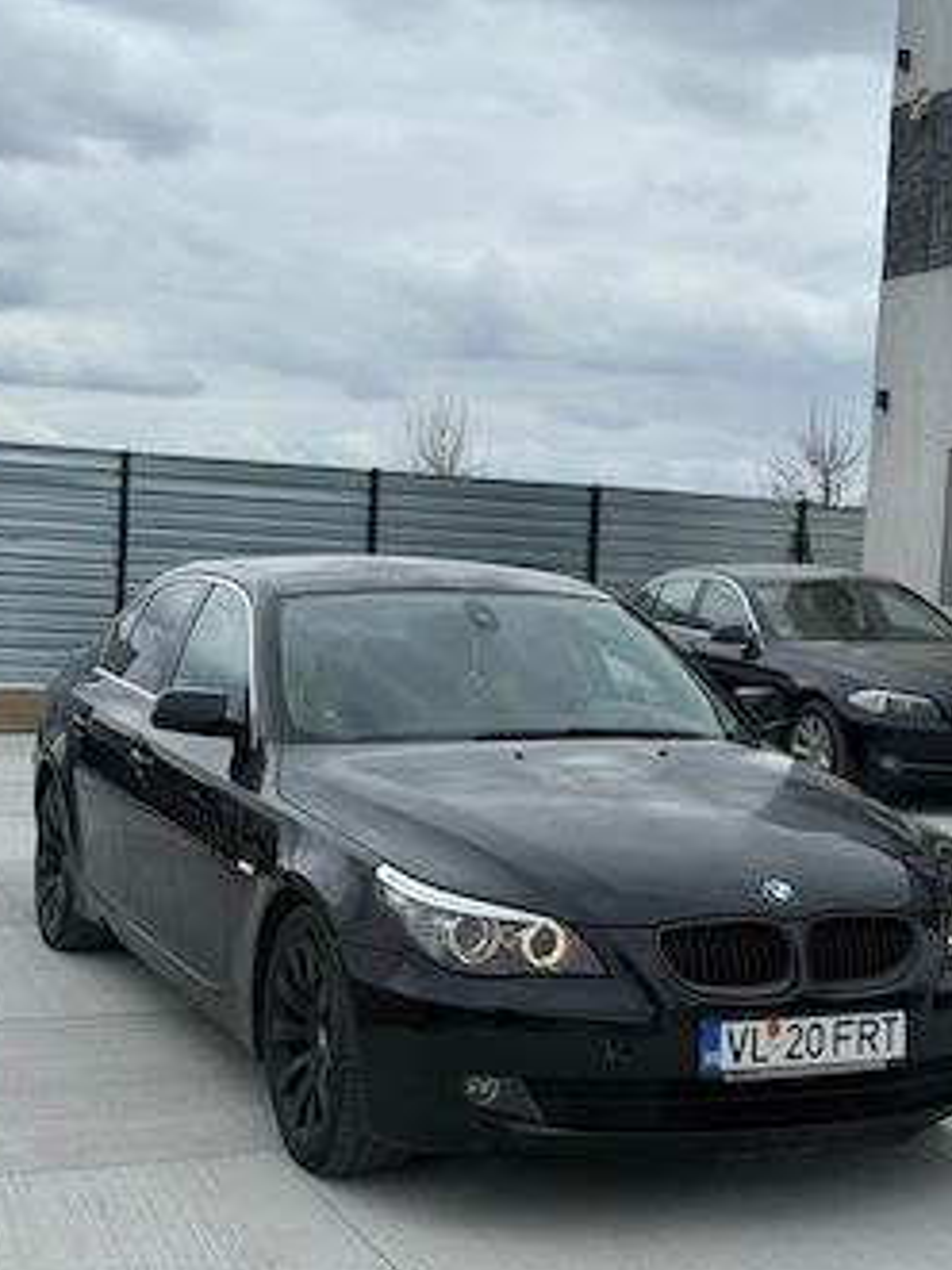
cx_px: 518
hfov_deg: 25.2
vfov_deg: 33.2
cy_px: 641
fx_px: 2128
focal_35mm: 58
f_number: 1.78
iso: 64
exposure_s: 1/3378
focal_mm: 6.76
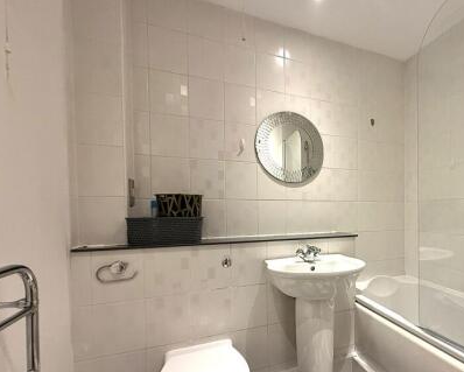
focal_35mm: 20
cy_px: 216
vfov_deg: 67.7
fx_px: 275
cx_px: 334
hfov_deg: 75.9
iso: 320
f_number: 2.2
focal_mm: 2.22
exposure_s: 1/100
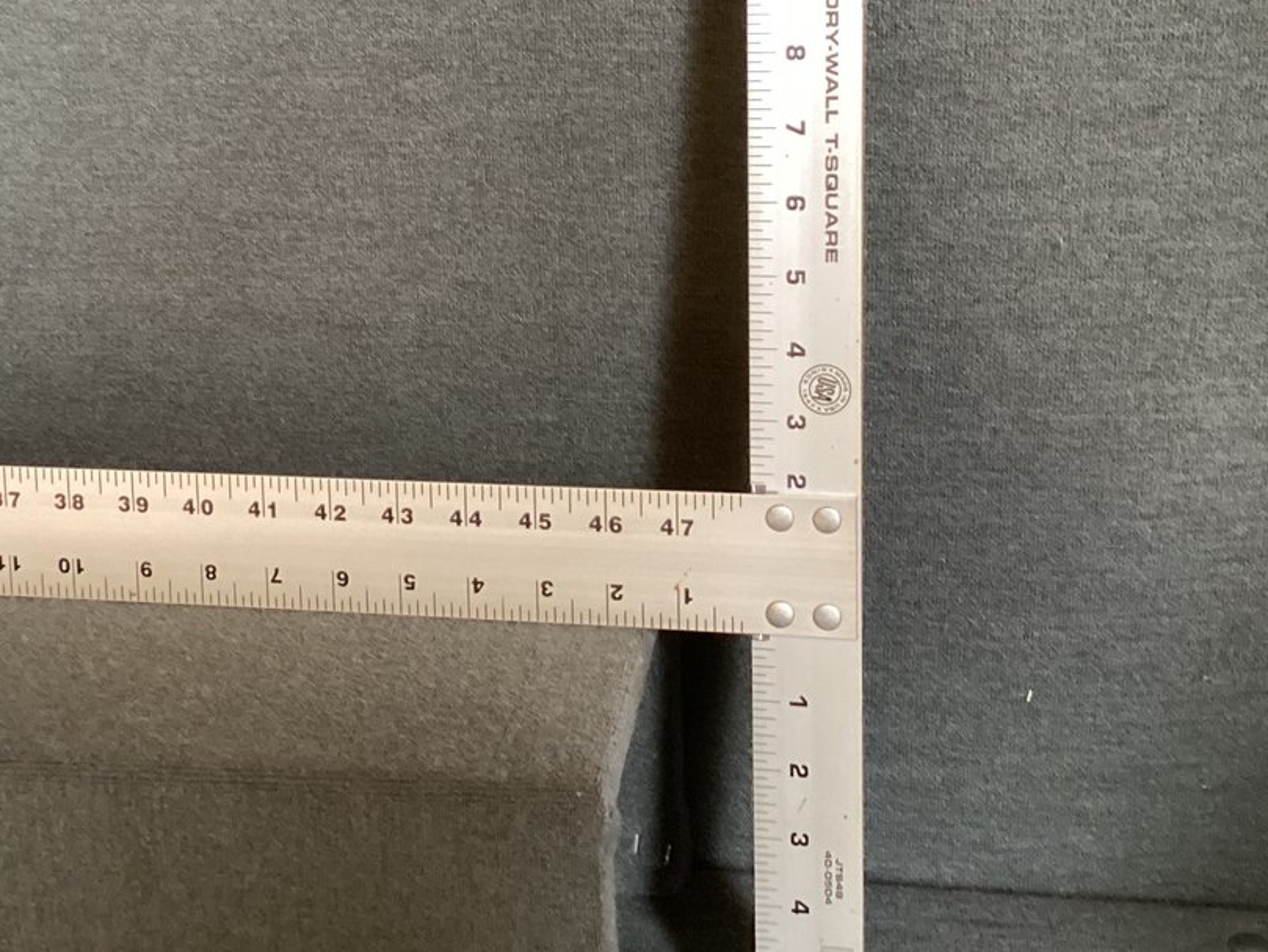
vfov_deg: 24.9
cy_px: 238
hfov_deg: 33.1
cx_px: 498
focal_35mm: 58
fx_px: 2125
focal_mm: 3.3
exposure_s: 1/50
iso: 320
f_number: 2.4
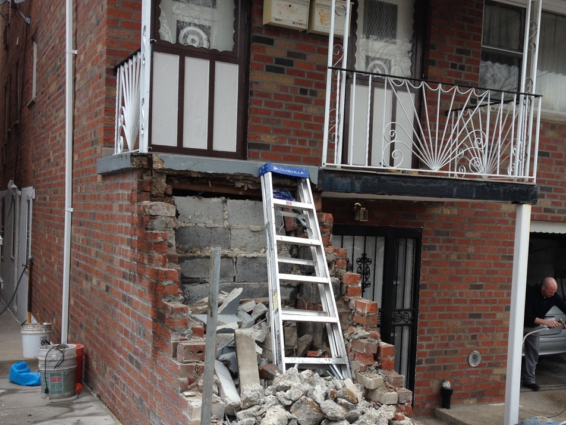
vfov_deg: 29.5
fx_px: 801
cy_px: 270
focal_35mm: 49
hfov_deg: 38.5
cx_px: 370
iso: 64
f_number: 2.4
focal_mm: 4.28
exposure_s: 1/394
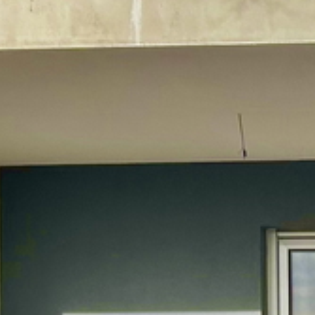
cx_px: 560
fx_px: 1534
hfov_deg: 11.0
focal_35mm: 149
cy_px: 553
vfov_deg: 11.0
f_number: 1.5
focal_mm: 5.7
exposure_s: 1/4115
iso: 50
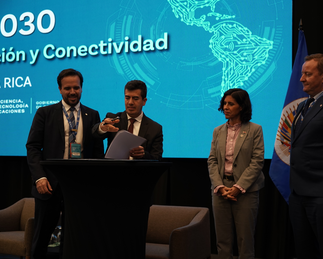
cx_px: 180
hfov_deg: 39.0
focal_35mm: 48
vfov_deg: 31.7
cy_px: 131
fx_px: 455
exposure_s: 1/80
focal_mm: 38.5
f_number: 2.8
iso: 1250
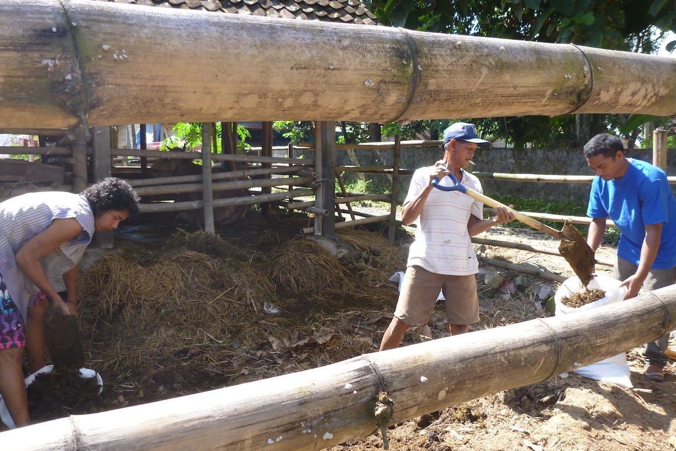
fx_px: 563
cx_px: 330
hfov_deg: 61.9
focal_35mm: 30
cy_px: 251
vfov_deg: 43.5
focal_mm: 4.9
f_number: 3.3
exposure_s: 1/200
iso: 100
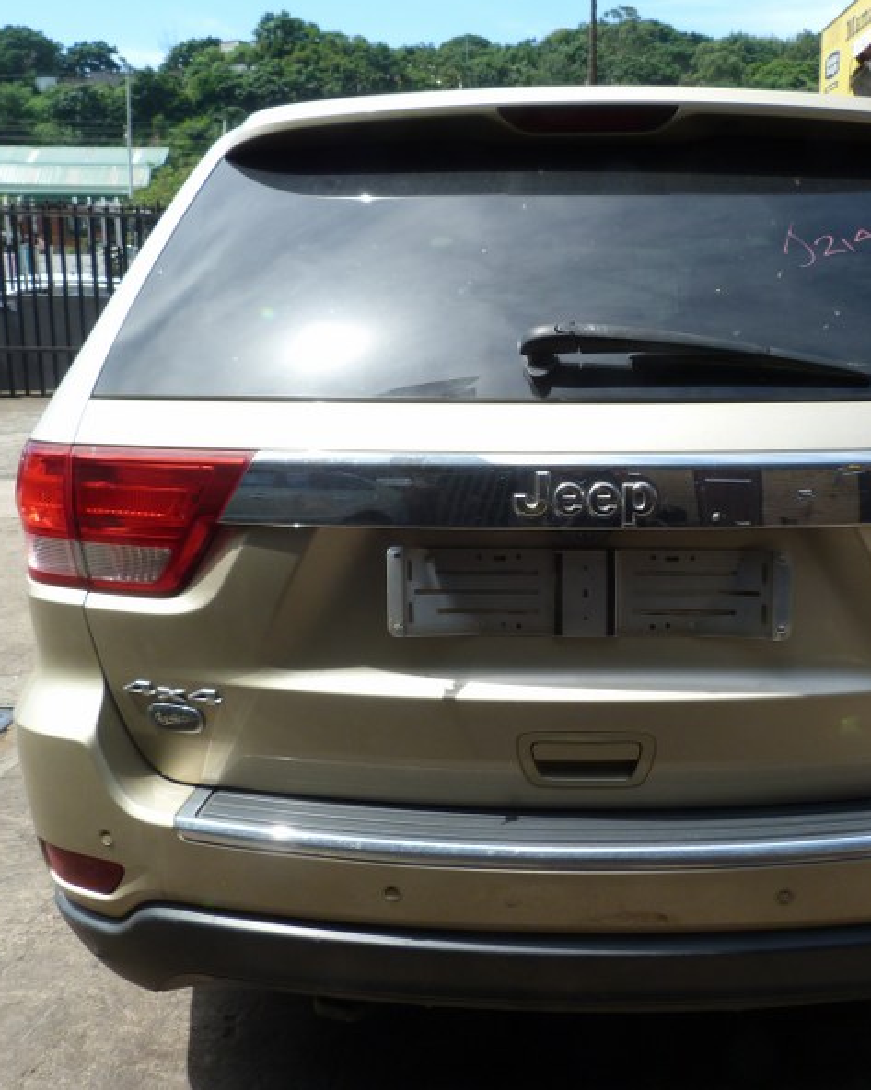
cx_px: 597
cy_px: 541
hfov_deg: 43.7
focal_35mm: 33
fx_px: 1064
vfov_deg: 54.2
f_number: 4
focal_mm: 4.5
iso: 80
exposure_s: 1/250
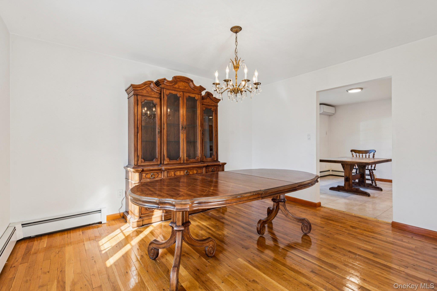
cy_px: 146
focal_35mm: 16
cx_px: 218
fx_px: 194
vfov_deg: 73.7
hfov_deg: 96.7
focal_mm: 16
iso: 160
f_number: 8
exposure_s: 1/15
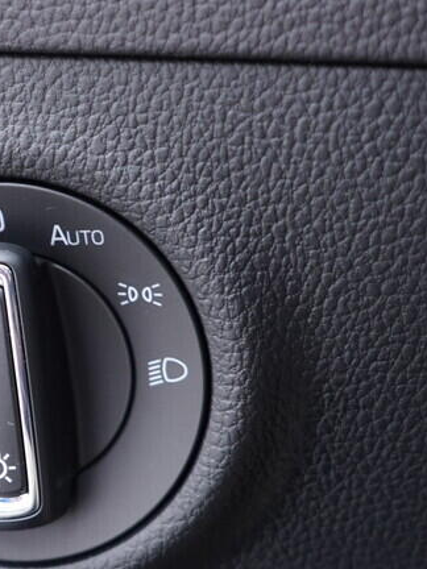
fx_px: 1349
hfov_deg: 17.5
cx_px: -12
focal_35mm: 82
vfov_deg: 23.8
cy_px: 355
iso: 400
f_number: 2.8
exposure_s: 1/40
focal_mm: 24
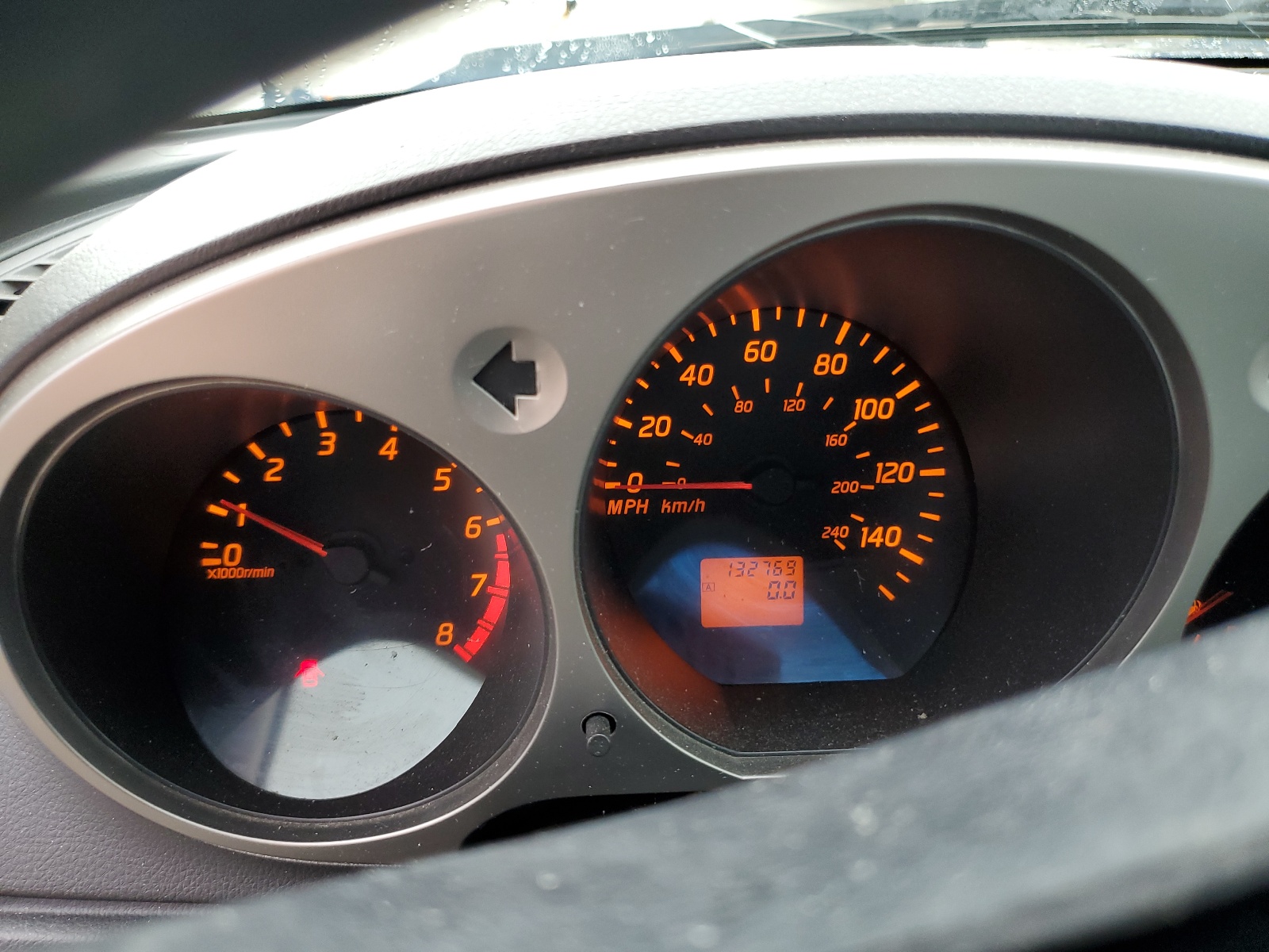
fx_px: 953
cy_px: 476
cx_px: 634
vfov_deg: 53.1
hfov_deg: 67.3
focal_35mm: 26
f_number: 1.5
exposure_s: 1/120
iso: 67
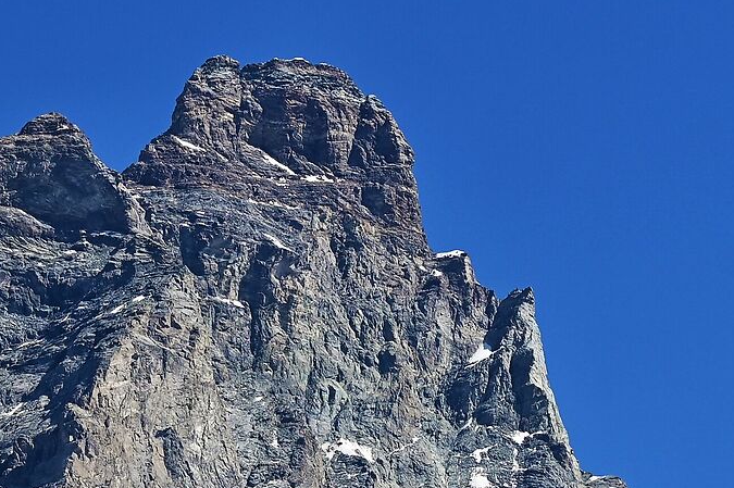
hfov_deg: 8.3
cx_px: 288
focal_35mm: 249
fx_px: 5073
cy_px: 690
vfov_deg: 5.5
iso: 100
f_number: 8
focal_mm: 70
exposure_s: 1/400
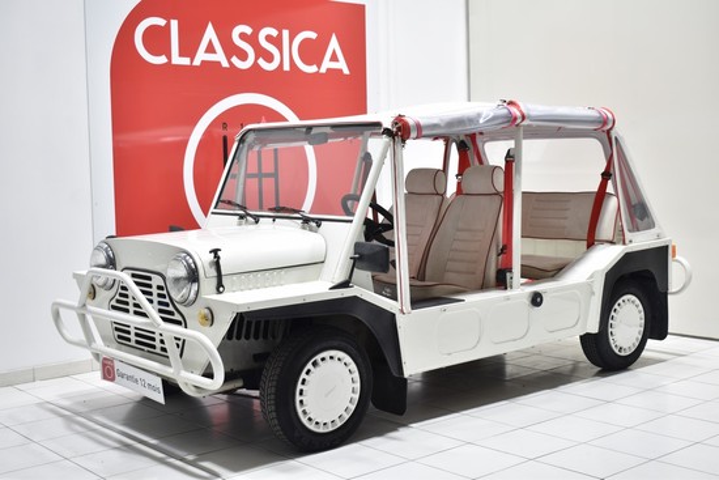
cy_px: 240
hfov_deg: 41.1
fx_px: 959
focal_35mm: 48
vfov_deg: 28.1
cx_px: 360
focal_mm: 32
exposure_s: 1/15
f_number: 4.5
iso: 100
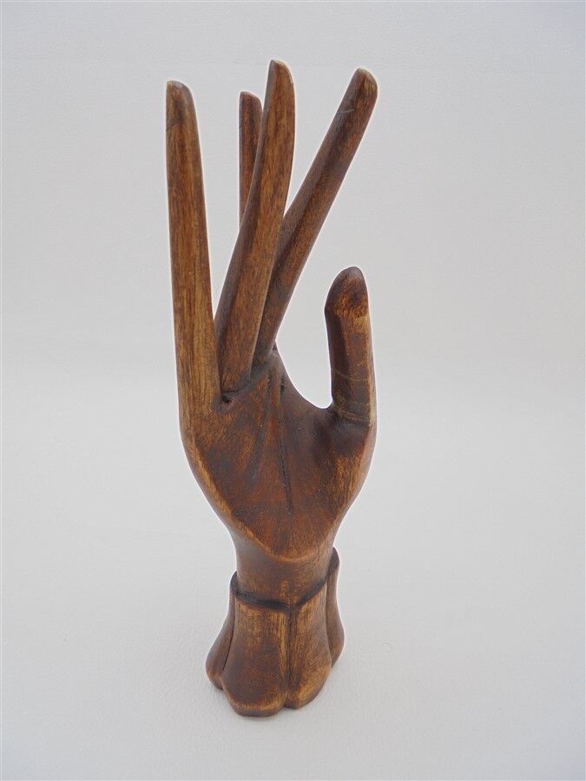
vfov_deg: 67.3
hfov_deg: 53.1
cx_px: 293
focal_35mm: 26
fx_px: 587
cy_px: 390
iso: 100
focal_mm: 4.6
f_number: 3.5
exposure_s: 1/60
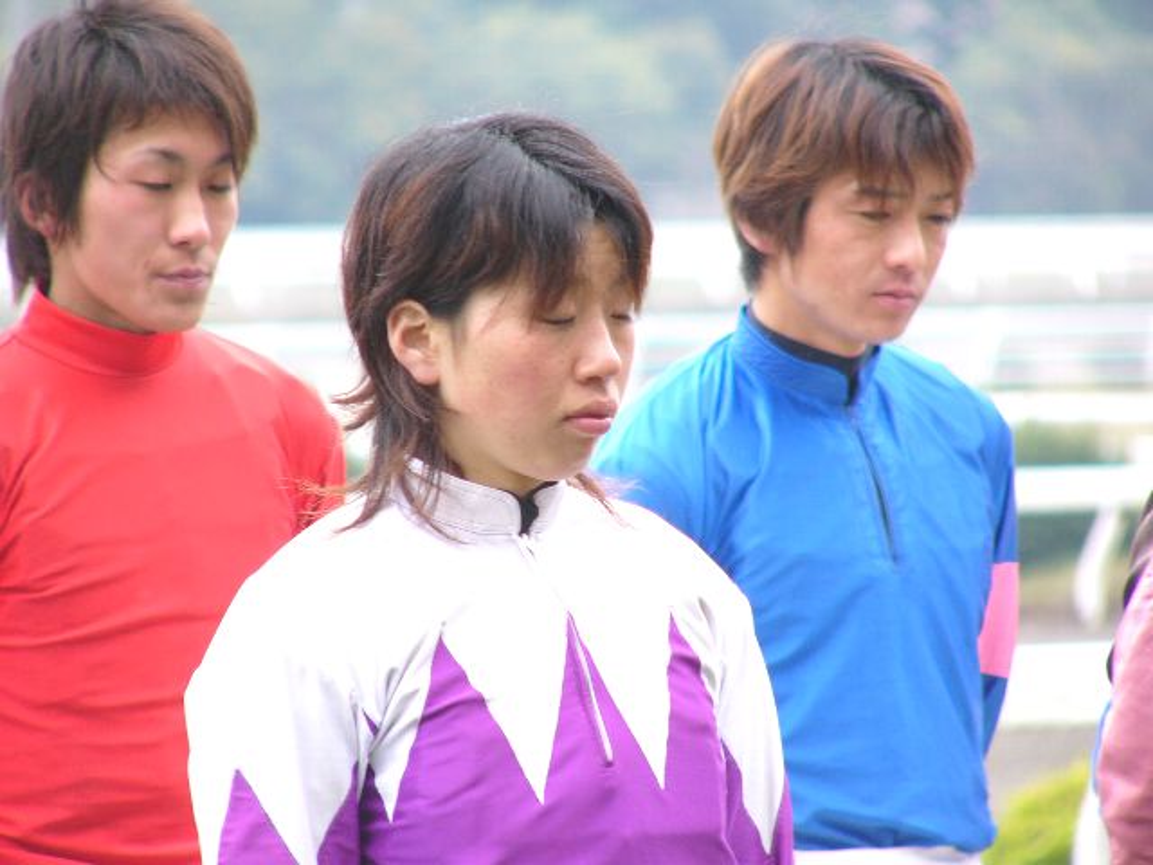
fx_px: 14389
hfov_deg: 4.6
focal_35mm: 432
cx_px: 576
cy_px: 432
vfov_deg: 3.4
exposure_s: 1/100
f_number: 4
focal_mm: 72
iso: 50
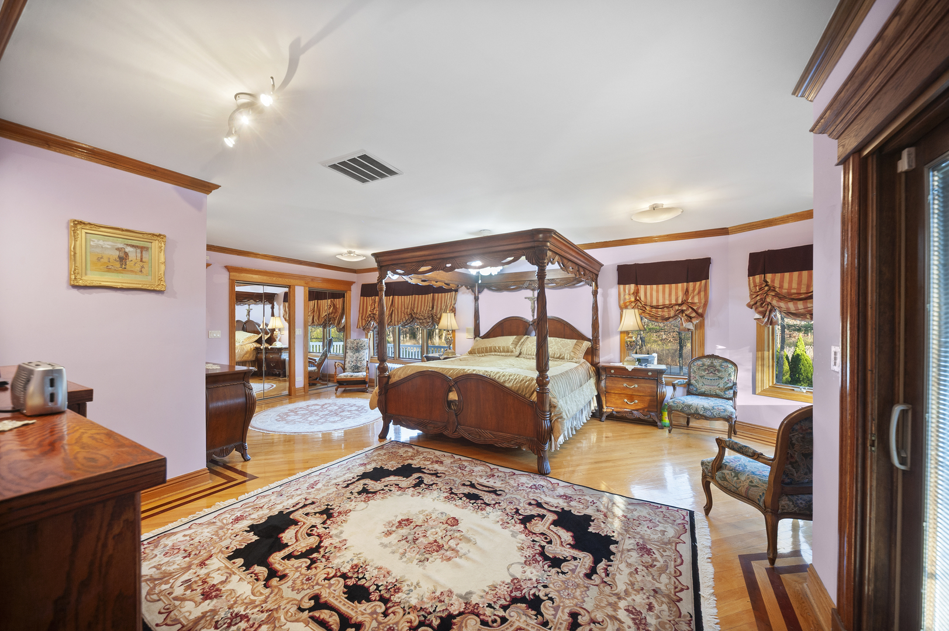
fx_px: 342
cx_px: 474
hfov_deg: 108.4
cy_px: 316
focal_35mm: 13
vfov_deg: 85.4
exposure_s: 1/5
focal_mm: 13
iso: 400
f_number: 8
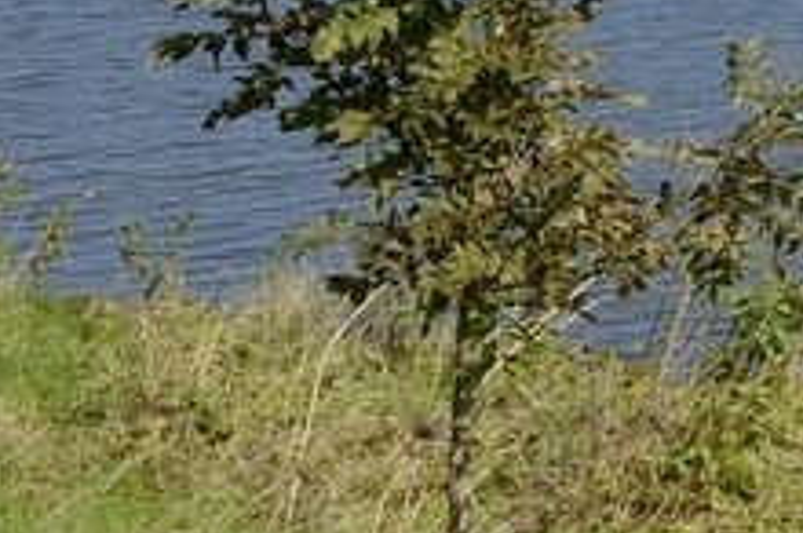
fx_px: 4700
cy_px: -606
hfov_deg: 8.4
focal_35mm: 211
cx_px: 2267
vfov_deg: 6.3
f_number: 14
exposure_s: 1/200
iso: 200
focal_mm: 29
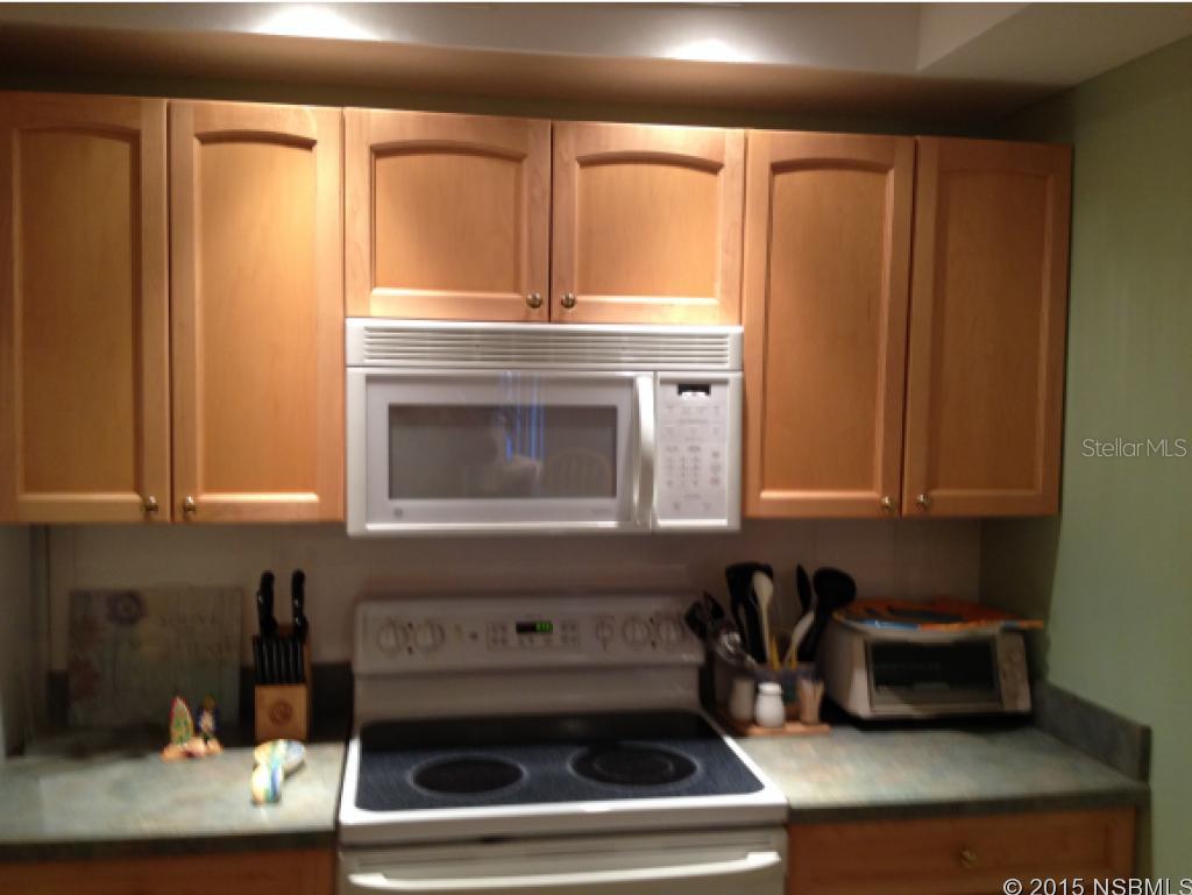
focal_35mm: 35
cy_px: 448
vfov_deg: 40.7
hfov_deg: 52.6
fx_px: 1206
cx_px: 596
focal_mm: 4.28
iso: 100
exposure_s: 1/20
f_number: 2.4
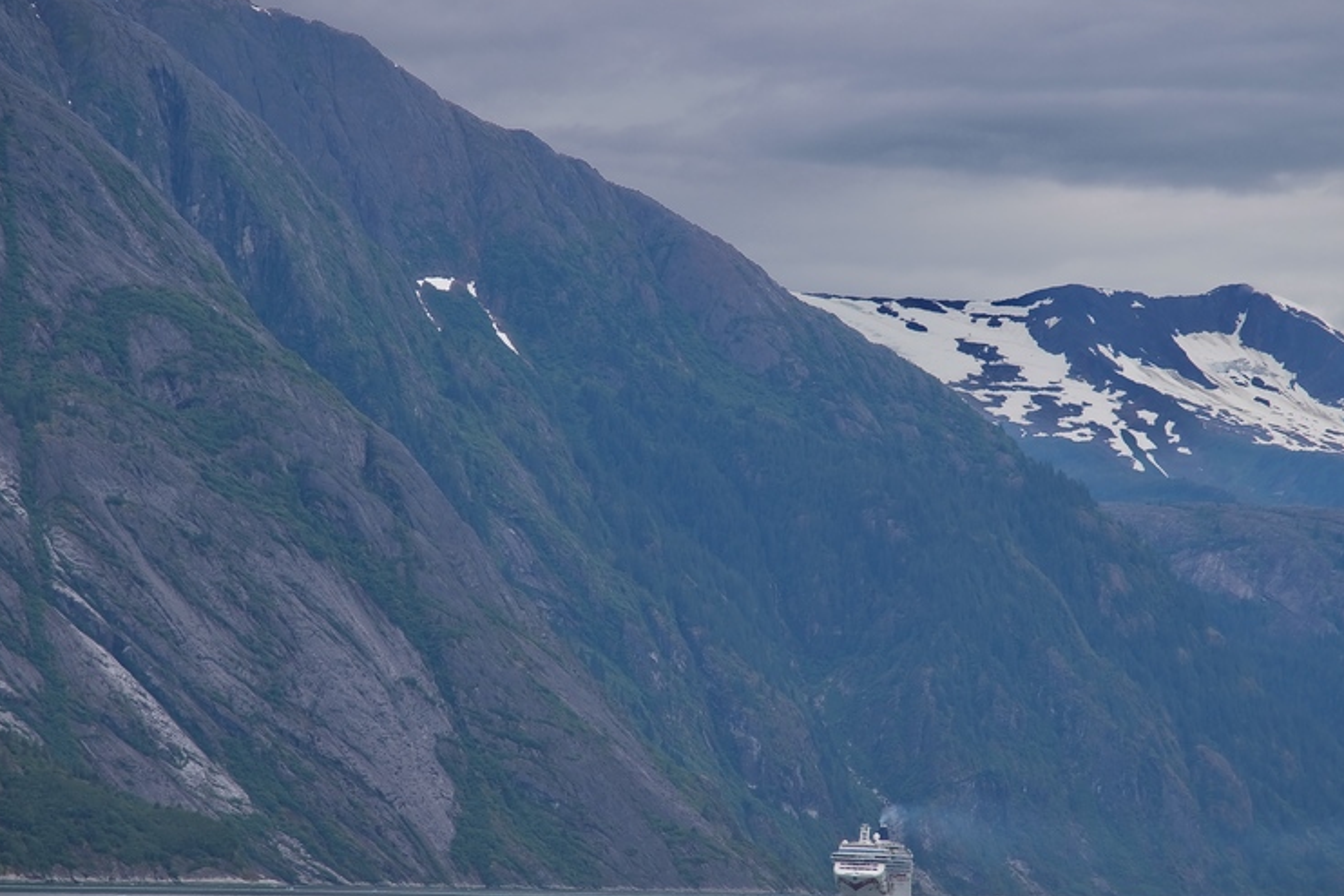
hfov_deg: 9.9
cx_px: 728
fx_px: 7729
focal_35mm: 207
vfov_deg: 6.6
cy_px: 467
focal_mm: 120
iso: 140
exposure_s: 1/250
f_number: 4
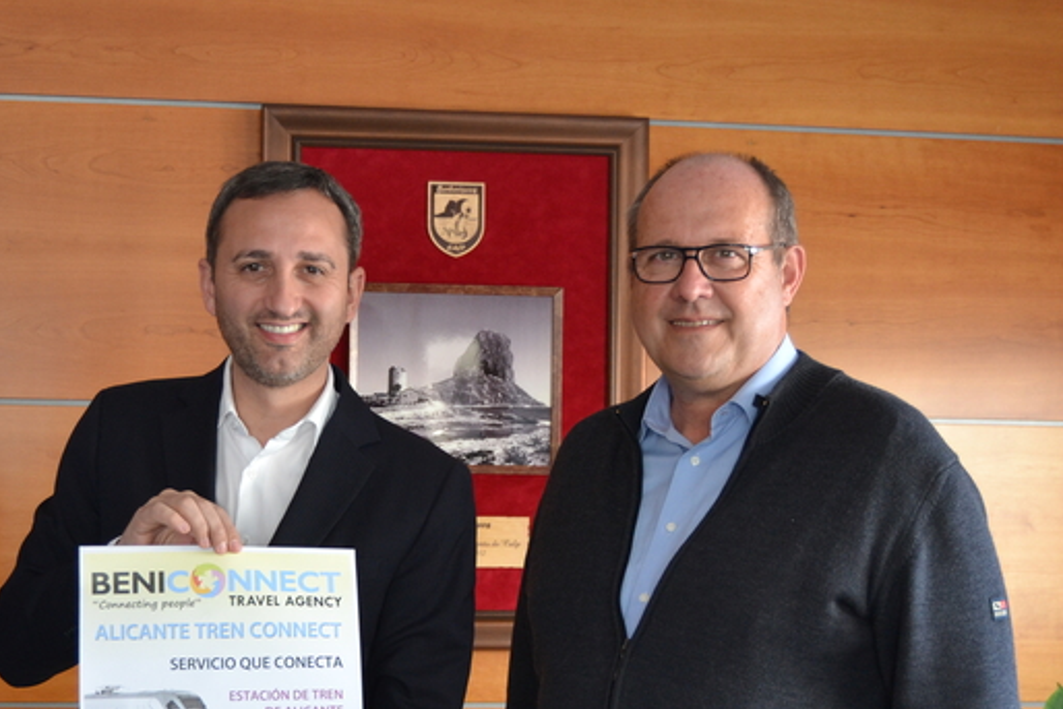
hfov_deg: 28.1
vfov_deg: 19.0
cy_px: 579
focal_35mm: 71
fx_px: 2097
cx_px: 302
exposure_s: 1/60
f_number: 4
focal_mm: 26
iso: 560
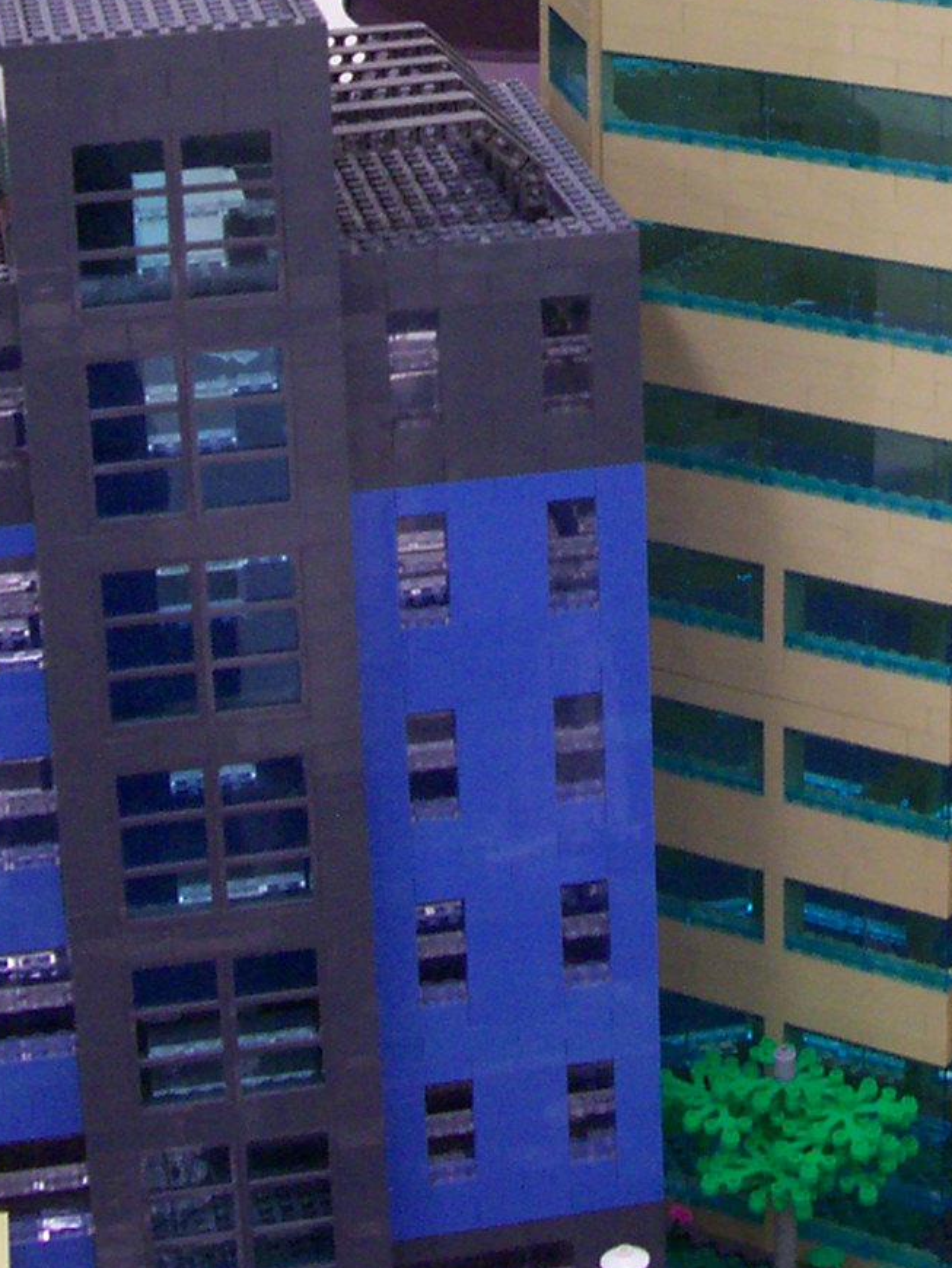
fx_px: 3299
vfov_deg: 20.9
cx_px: 706
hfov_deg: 16.3
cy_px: -67
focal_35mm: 90
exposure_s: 1/26.9
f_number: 2.7
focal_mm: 5.6
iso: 160
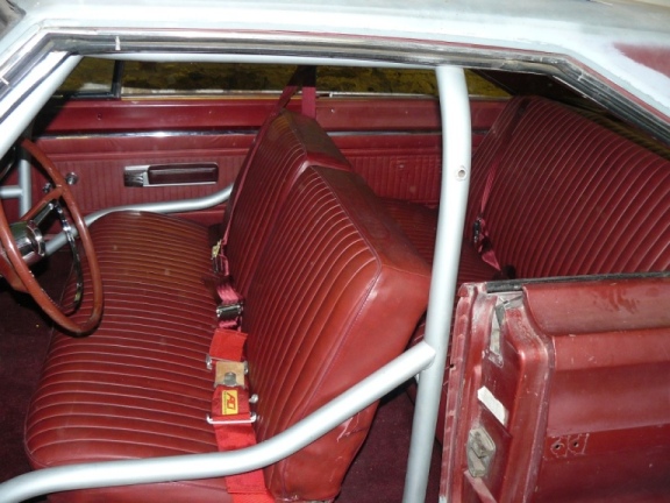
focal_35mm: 36
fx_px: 697
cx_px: 335
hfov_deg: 51.4
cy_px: 252
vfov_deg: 39.7
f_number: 2.8
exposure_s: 1/30
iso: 160
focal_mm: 6
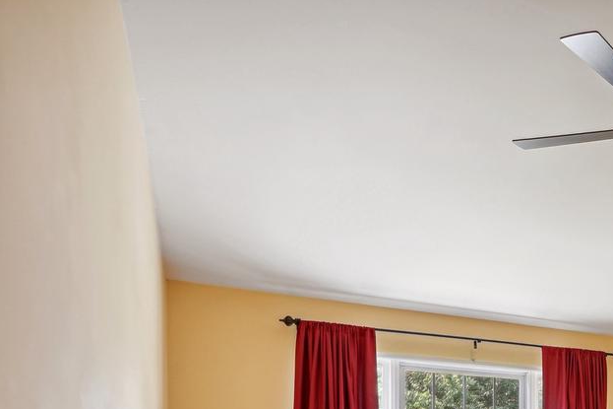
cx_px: 674
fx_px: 630
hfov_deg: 41.4
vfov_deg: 31.2
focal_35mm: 37
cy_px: 470
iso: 800
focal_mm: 16
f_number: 8
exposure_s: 1/30
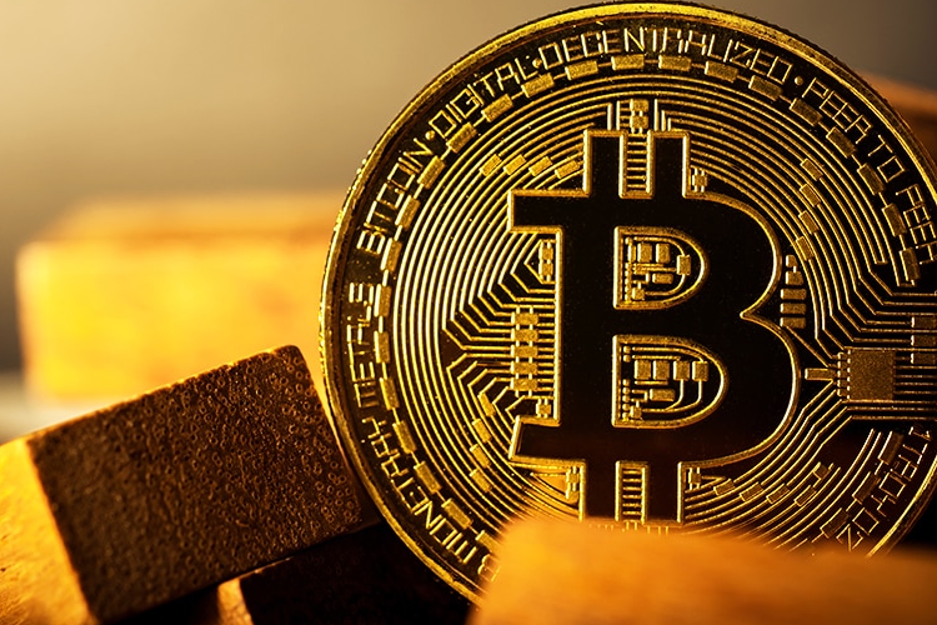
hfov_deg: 21.2
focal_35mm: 96
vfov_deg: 14.2
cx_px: 454
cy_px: 164
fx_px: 2498
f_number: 8
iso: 400
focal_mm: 60
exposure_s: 1/100
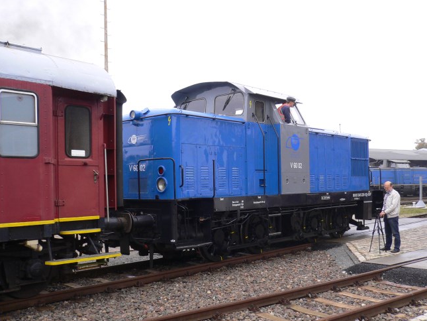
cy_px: 169
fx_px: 469
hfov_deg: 48.9
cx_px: 230
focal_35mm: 38
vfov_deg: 37.7
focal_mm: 5.8
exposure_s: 1/200
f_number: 2.8
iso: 100
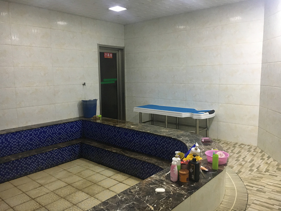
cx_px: 140
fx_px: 235
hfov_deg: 61.7
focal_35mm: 29
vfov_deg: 48.2
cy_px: 106
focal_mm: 4.15
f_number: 2.2
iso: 200
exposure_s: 1/25
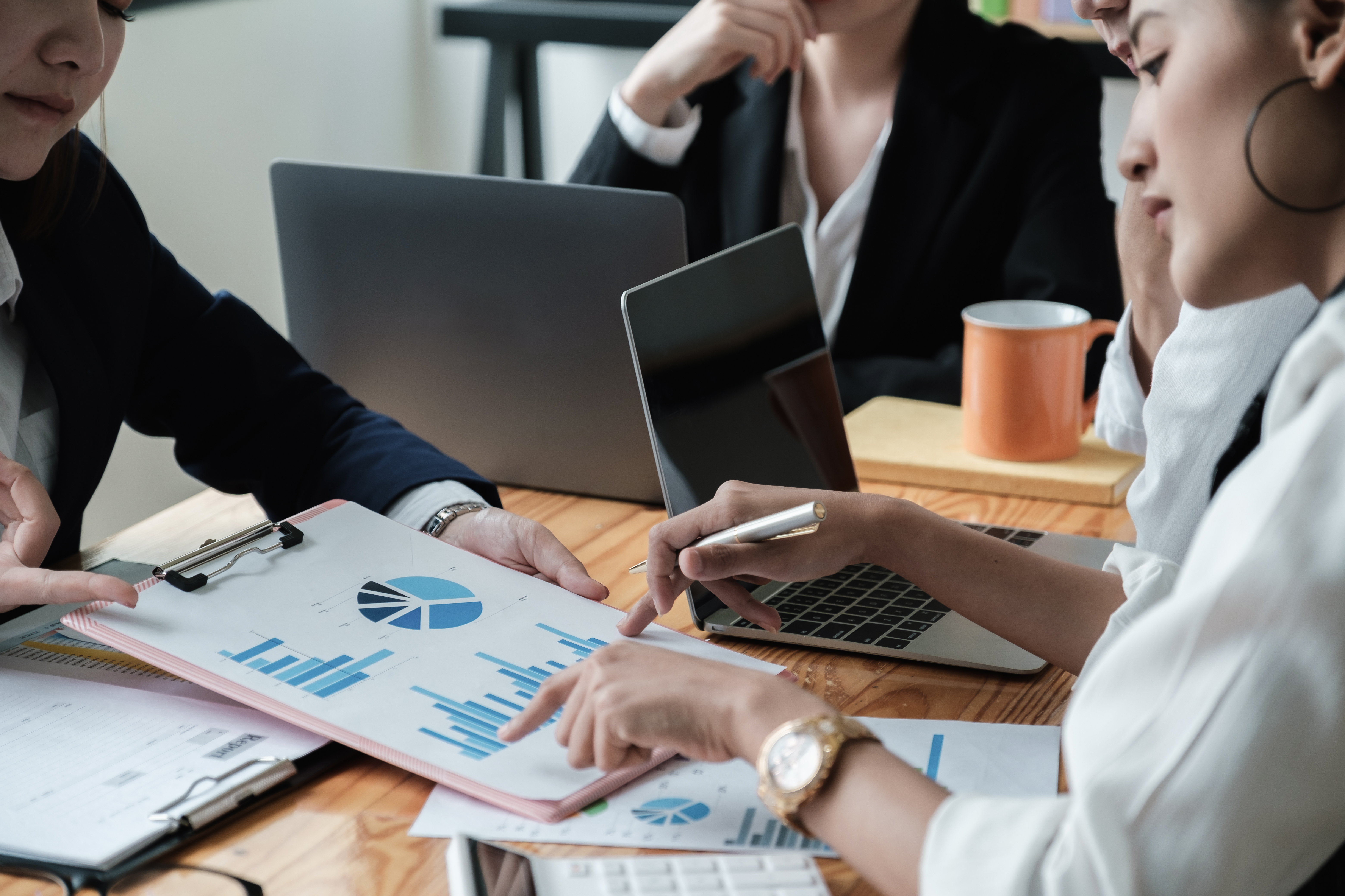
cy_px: 448
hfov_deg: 24.5
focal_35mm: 83
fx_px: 3101
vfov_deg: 16.5
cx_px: 672
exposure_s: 1/210
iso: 320
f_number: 2.8
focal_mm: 55
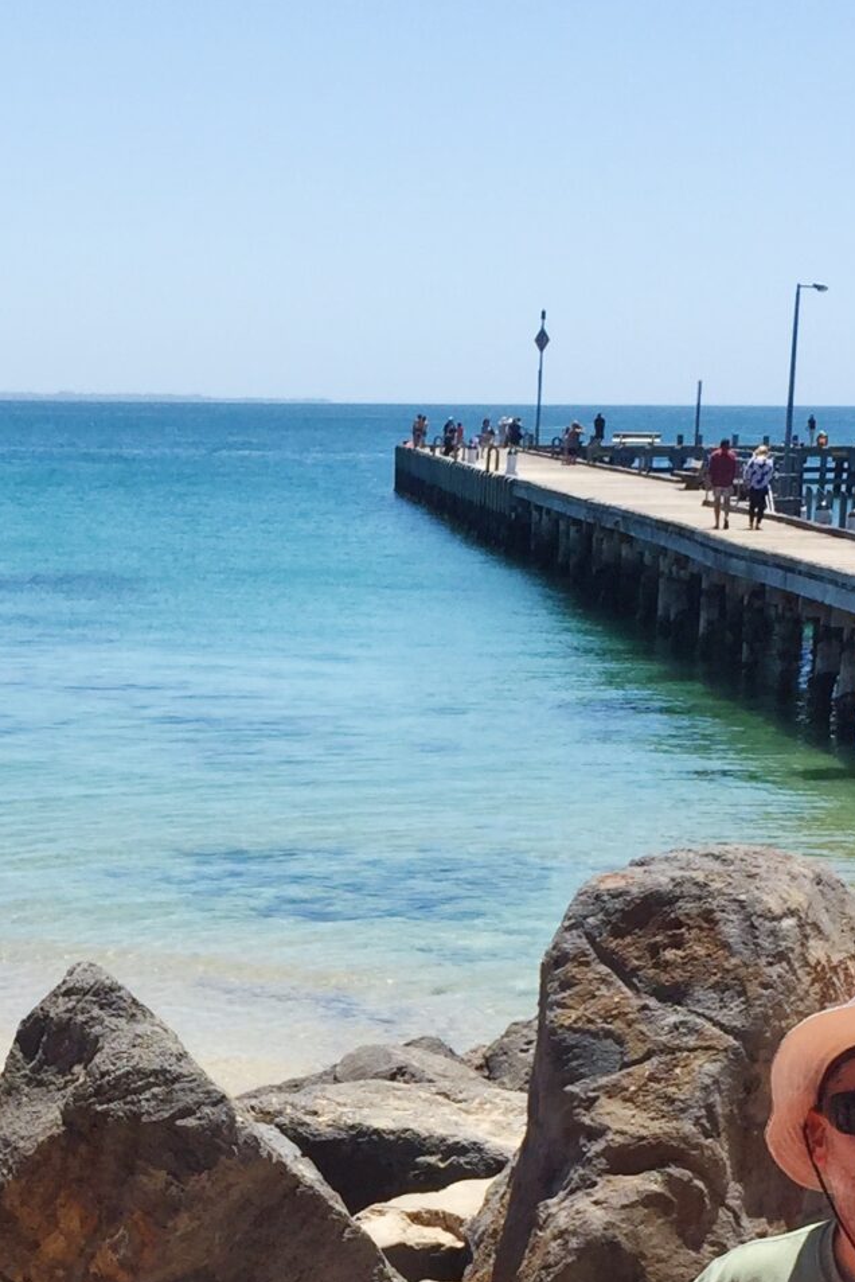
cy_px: 1244
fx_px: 2883
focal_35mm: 81
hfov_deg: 16.7
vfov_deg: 24.1
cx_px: 161
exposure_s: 1/2198
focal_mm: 4.15
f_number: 2.2
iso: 32
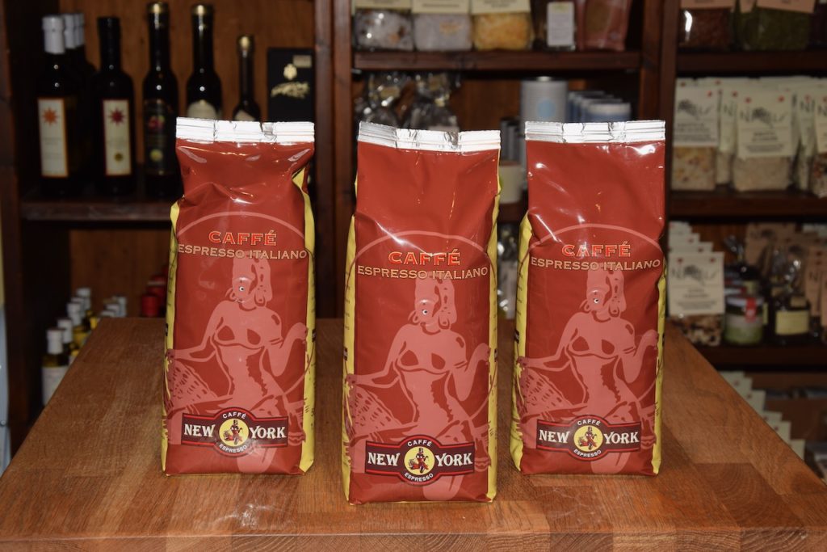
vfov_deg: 20.2
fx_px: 1551
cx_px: 414
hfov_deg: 29.9
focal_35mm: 68
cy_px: 276
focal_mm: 45
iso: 110
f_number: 8
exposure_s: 1/60
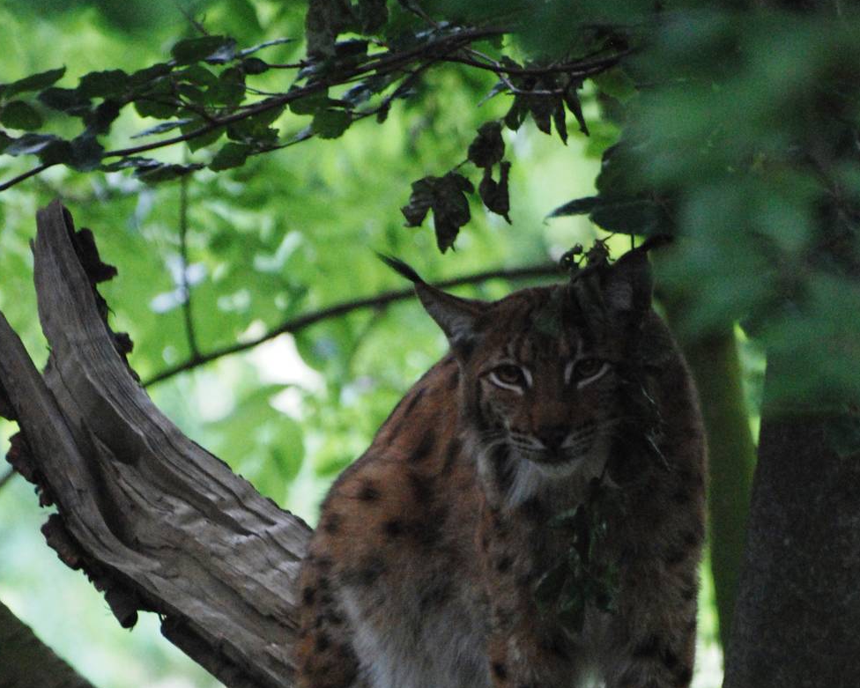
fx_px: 15884
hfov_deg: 3.1
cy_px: 586
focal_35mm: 624
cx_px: 450
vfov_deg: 2.5
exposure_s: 1/160
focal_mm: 270
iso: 1600
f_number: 5.6
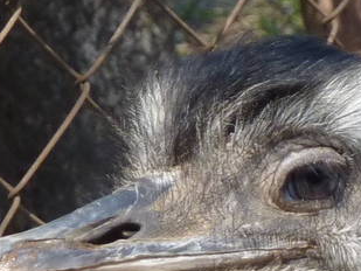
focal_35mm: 616
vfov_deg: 2.4
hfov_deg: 3.2
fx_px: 6427
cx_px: 467
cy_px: 631
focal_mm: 19.5
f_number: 4.4
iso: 160
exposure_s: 1/250
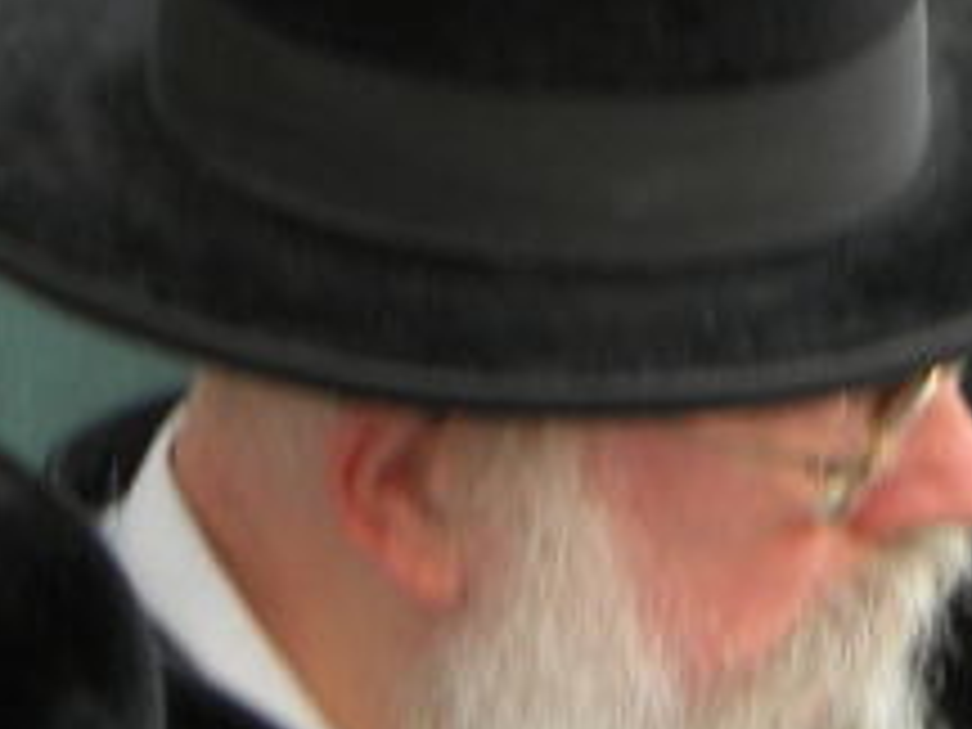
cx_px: 1404
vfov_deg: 5.6
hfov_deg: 7.4
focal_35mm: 265
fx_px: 7441
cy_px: -50
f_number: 4.1
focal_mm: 10.1
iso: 80
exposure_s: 1/64.2
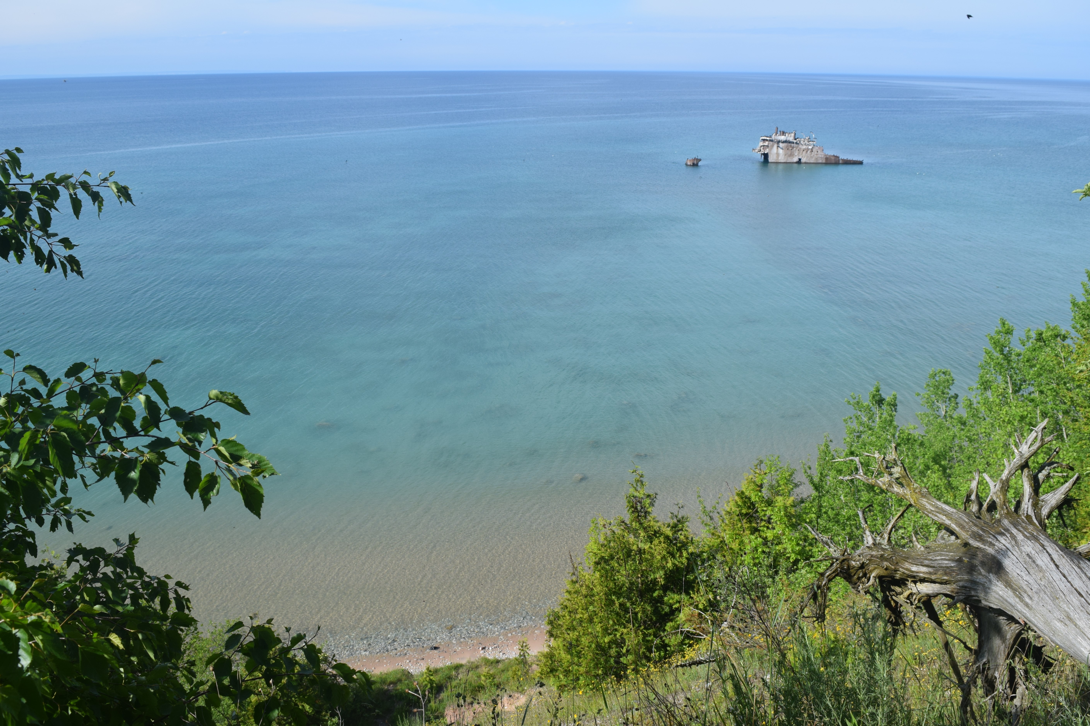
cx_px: 545
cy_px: 363
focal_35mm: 27
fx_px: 817
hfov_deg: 67.4
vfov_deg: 47.9
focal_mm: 18
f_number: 8
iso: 200
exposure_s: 1/500
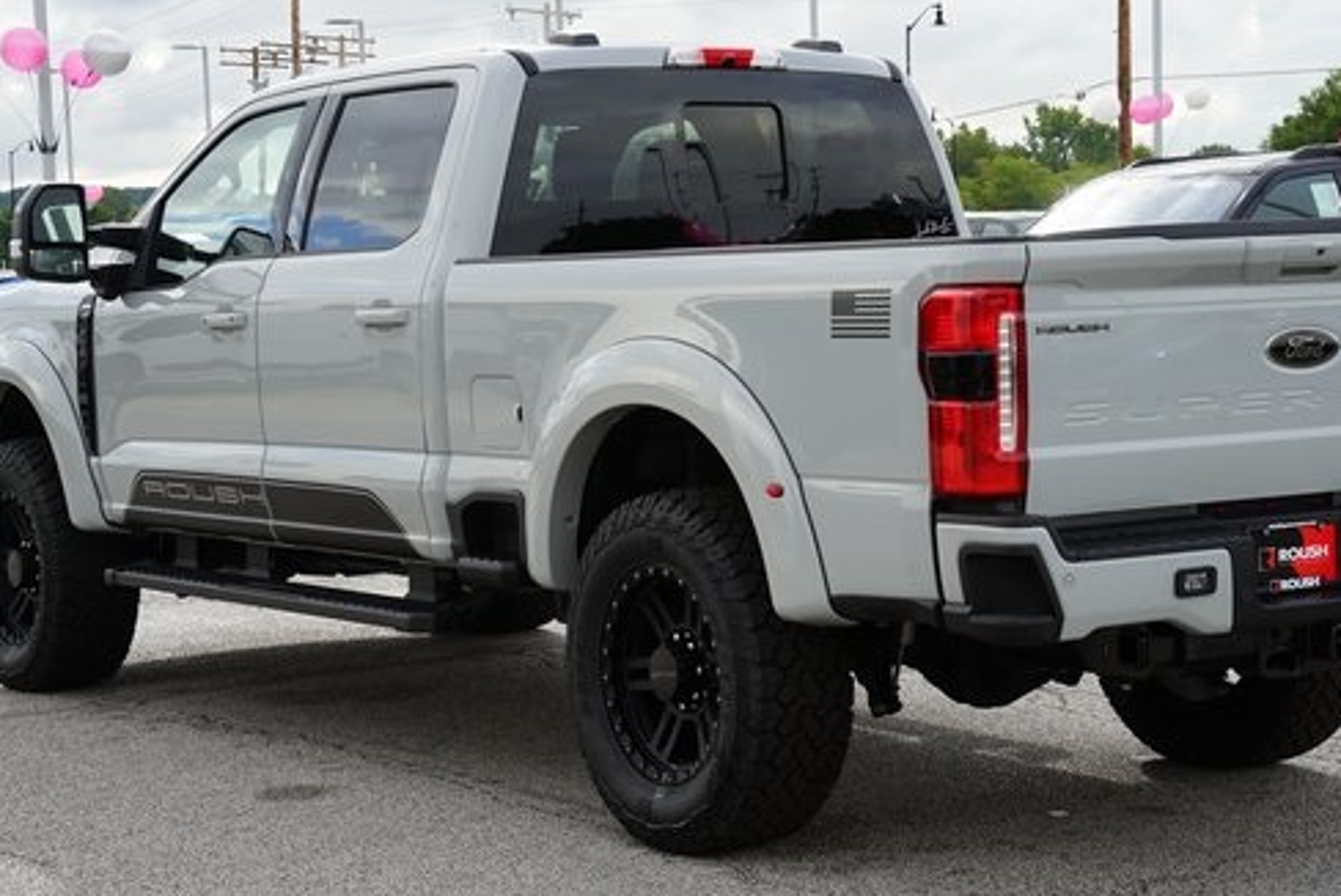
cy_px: 397
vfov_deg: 18.0
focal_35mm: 76
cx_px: 783
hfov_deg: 26.6
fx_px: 2833
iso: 100
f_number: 10
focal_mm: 58
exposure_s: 1/80
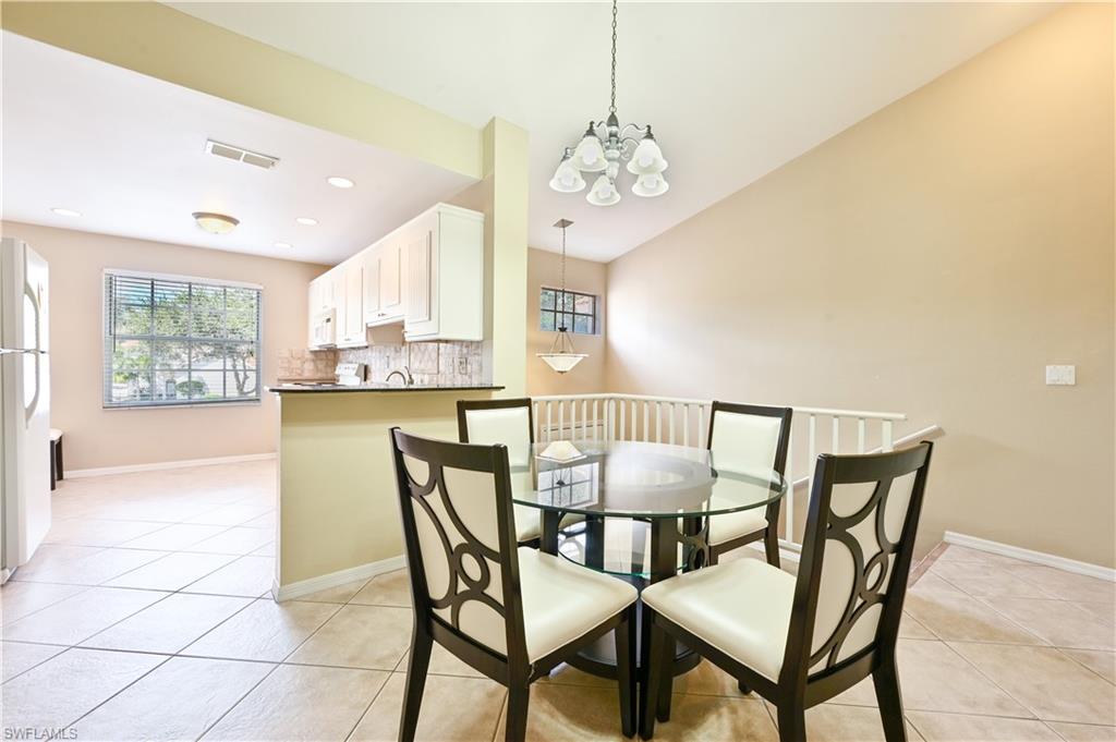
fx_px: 434
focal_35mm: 14
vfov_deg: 81.1
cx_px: 558
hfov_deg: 104.3
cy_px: 371
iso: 125
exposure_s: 1/6
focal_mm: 14
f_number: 10
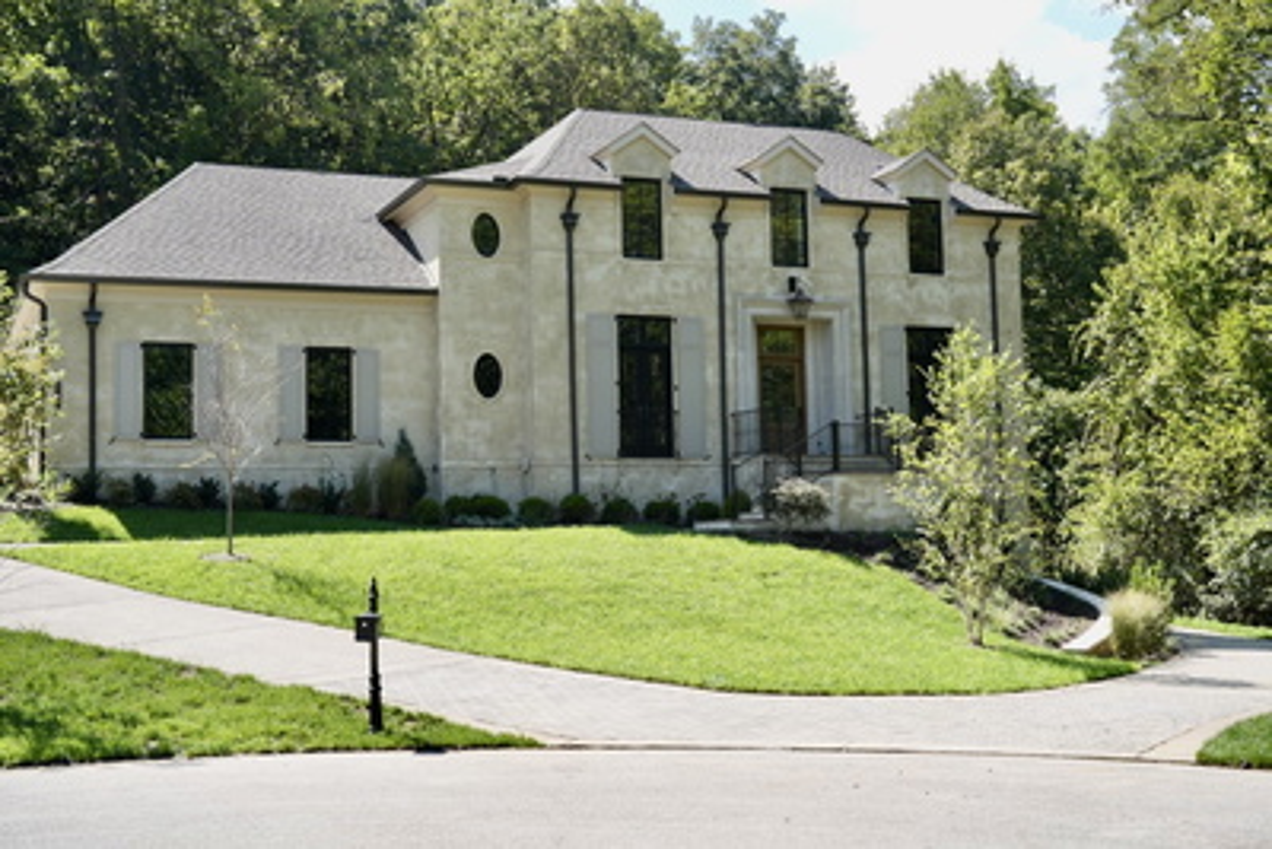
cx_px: 636
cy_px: 424
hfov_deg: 39.6
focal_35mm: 50
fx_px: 1767
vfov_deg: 27.0
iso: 100
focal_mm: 50
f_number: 4.5
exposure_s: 1/250
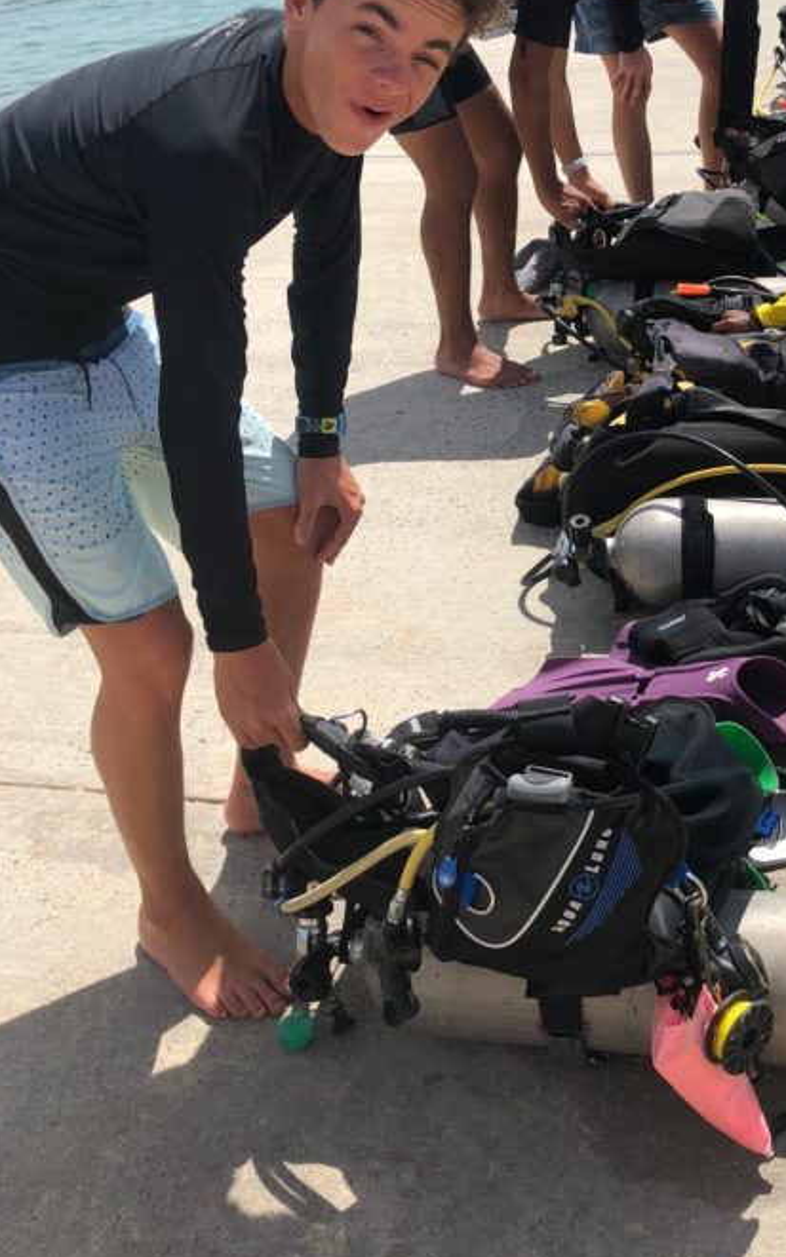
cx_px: 685
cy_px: 432
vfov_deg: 43.0
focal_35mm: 46
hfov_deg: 27.1
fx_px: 1577
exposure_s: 1/2857
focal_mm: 4
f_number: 1.8
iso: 20
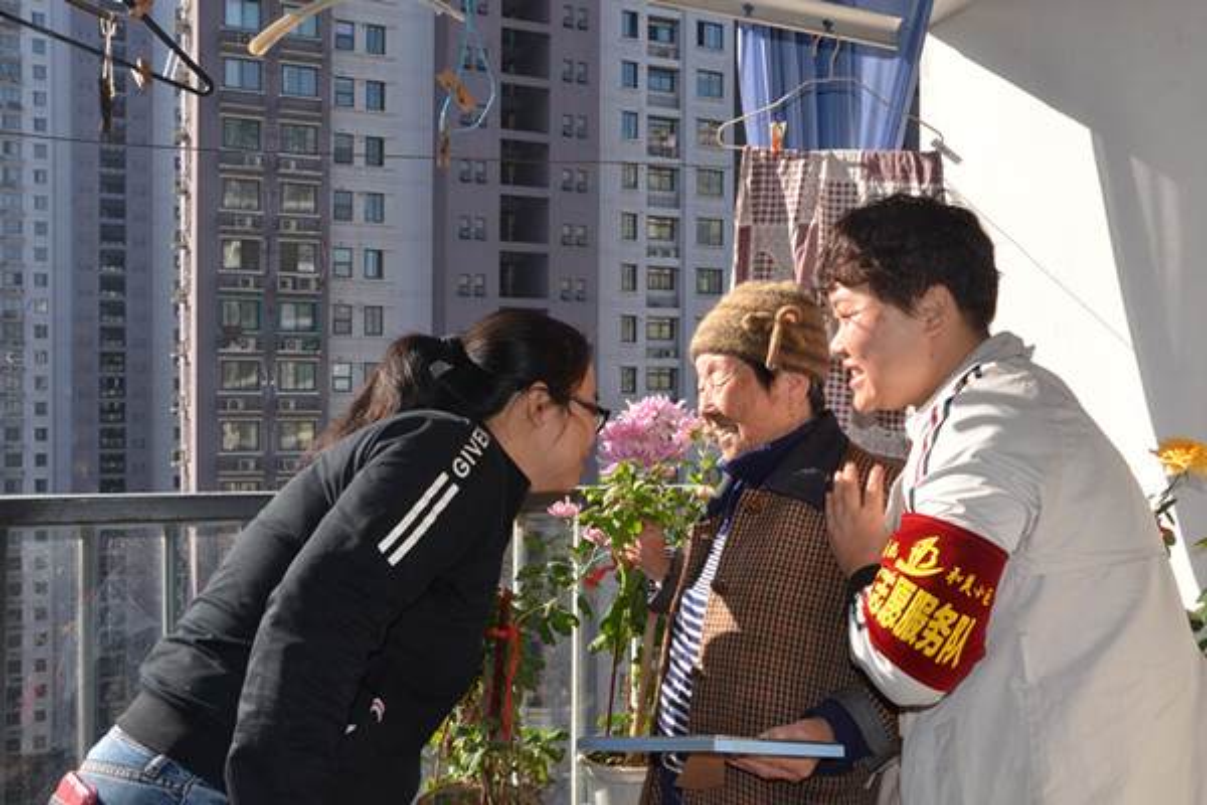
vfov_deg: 40.0
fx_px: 1106
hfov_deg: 57.2
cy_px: 402
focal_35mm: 33
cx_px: 604
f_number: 14
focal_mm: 22
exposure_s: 1/250
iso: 640
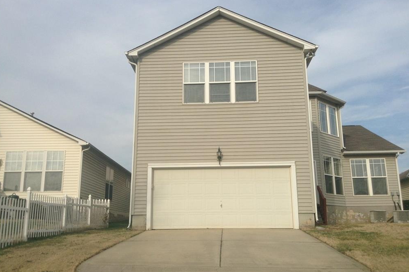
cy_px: 140
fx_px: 398
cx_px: 204
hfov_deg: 54.4
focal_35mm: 35
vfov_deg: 37.8
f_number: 2.4
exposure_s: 1/1233
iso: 32
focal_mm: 3.3
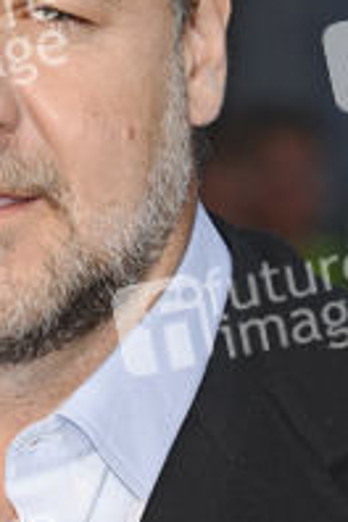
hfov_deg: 4.3
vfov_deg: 6.5
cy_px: 182
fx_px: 4611
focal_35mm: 318
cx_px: 9
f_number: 5
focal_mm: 105
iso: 320
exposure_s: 1/200
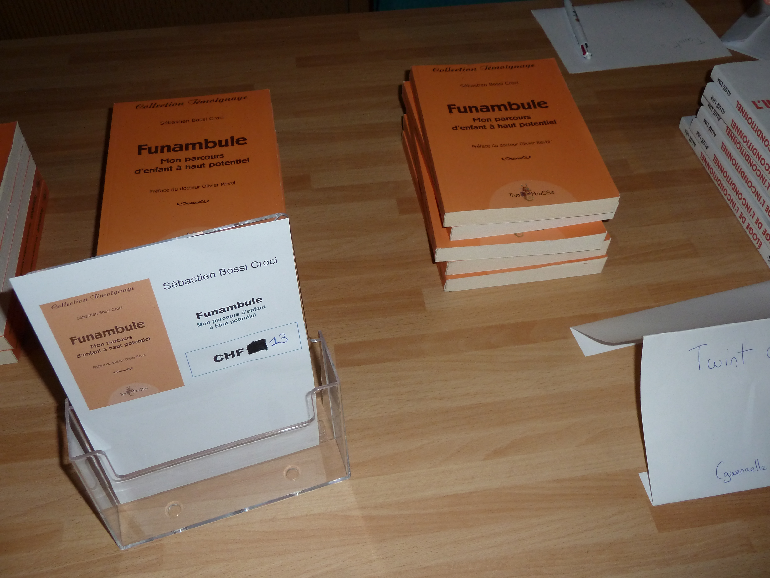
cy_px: 289
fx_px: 712
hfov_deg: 56.8
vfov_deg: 44.2
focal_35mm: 32
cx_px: 385
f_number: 3.5
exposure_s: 1/30
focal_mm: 5.3
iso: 160
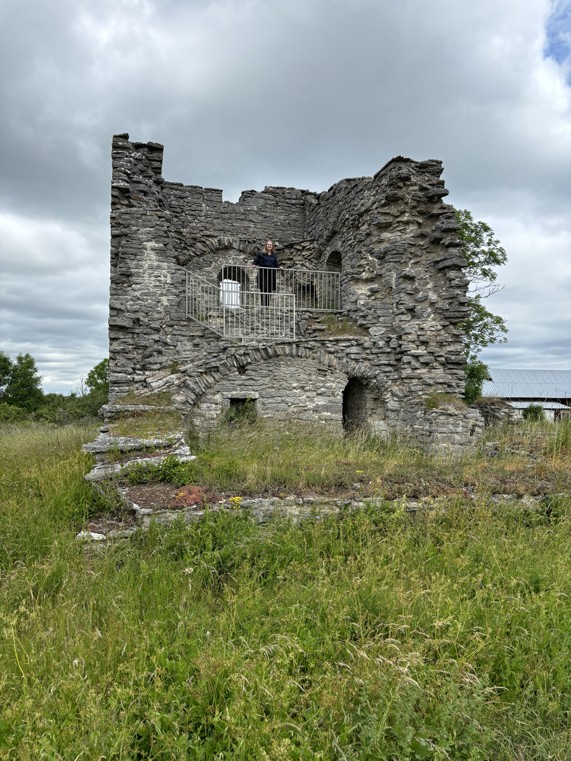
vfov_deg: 67.3
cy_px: 380
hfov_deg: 53.1
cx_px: 286
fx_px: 572
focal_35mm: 26
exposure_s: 1/2151
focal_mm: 5.96
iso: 50
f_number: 1.6
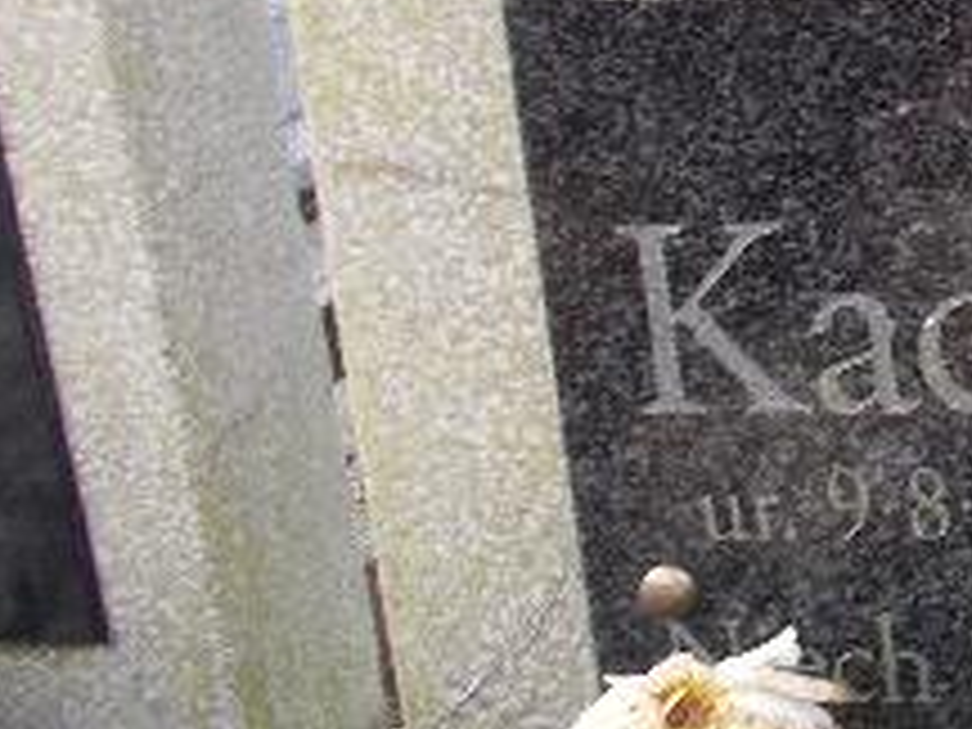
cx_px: 1278
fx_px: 2162
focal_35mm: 77
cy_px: -126
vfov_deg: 18.2
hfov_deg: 22.5
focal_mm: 4.6
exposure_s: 1/30
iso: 80
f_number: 3.2
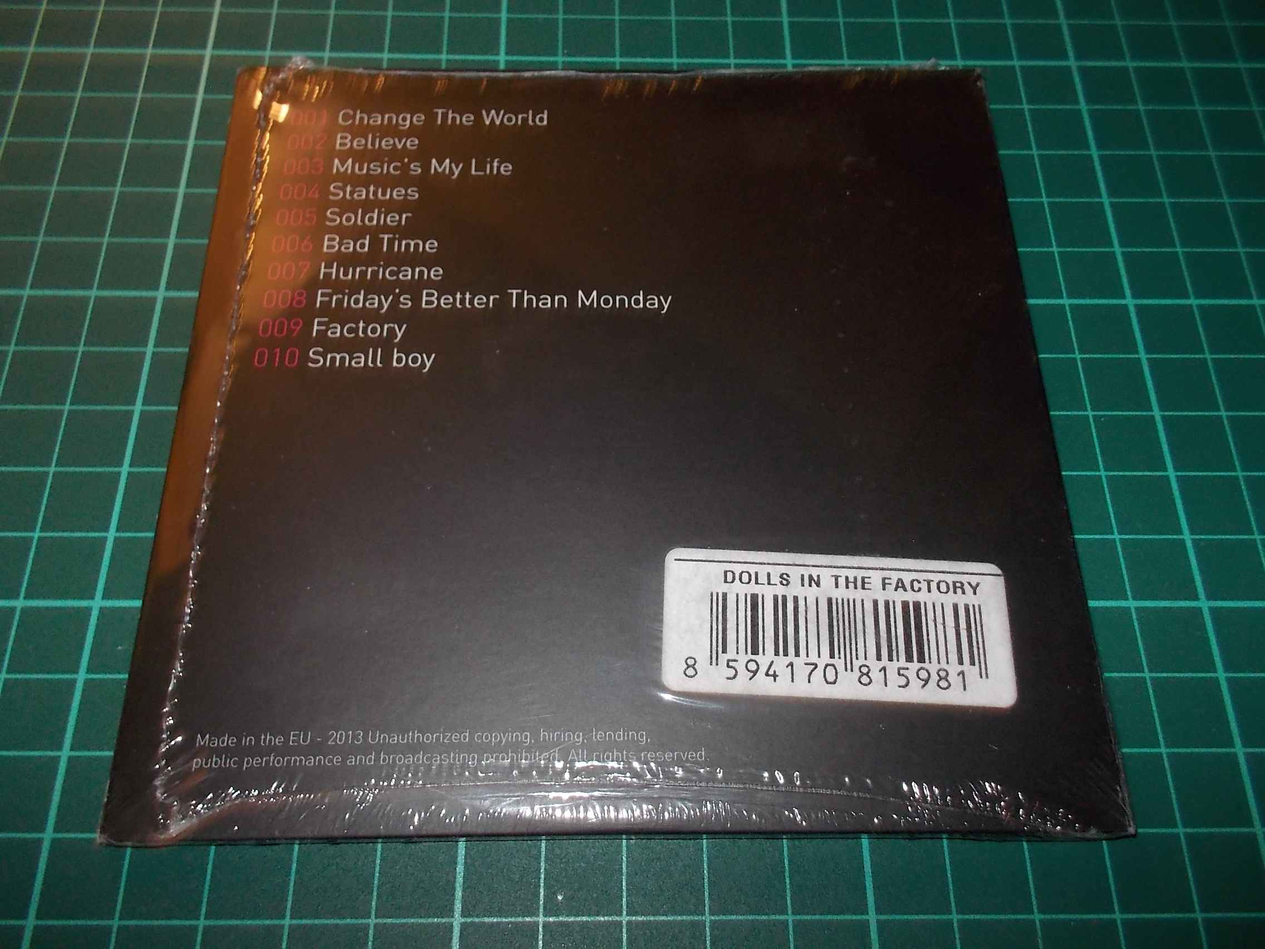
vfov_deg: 48.2
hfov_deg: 61.7
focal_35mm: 29
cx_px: 632
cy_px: 474
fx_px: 1060
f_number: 3.3
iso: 200
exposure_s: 1/30
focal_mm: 4.1
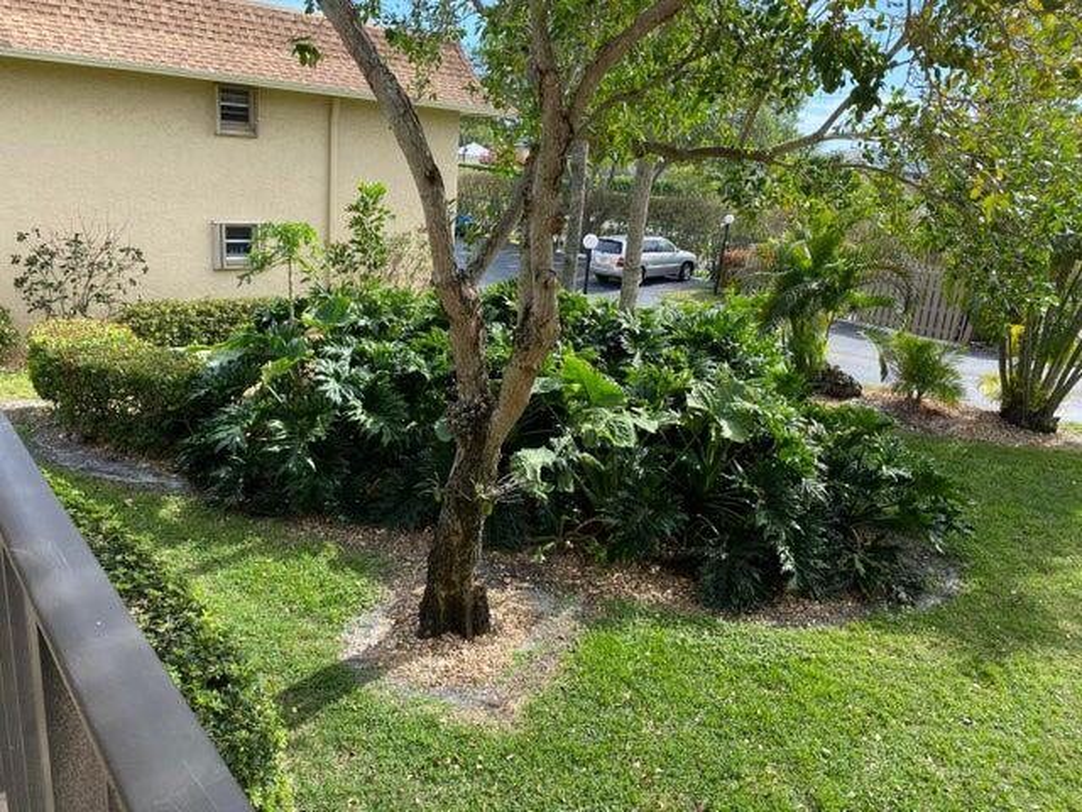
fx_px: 813
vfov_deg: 53.1
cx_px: 541
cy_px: 406
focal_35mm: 26
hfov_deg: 67.3
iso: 32
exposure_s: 1/742
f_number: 1.8
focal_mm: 4.25
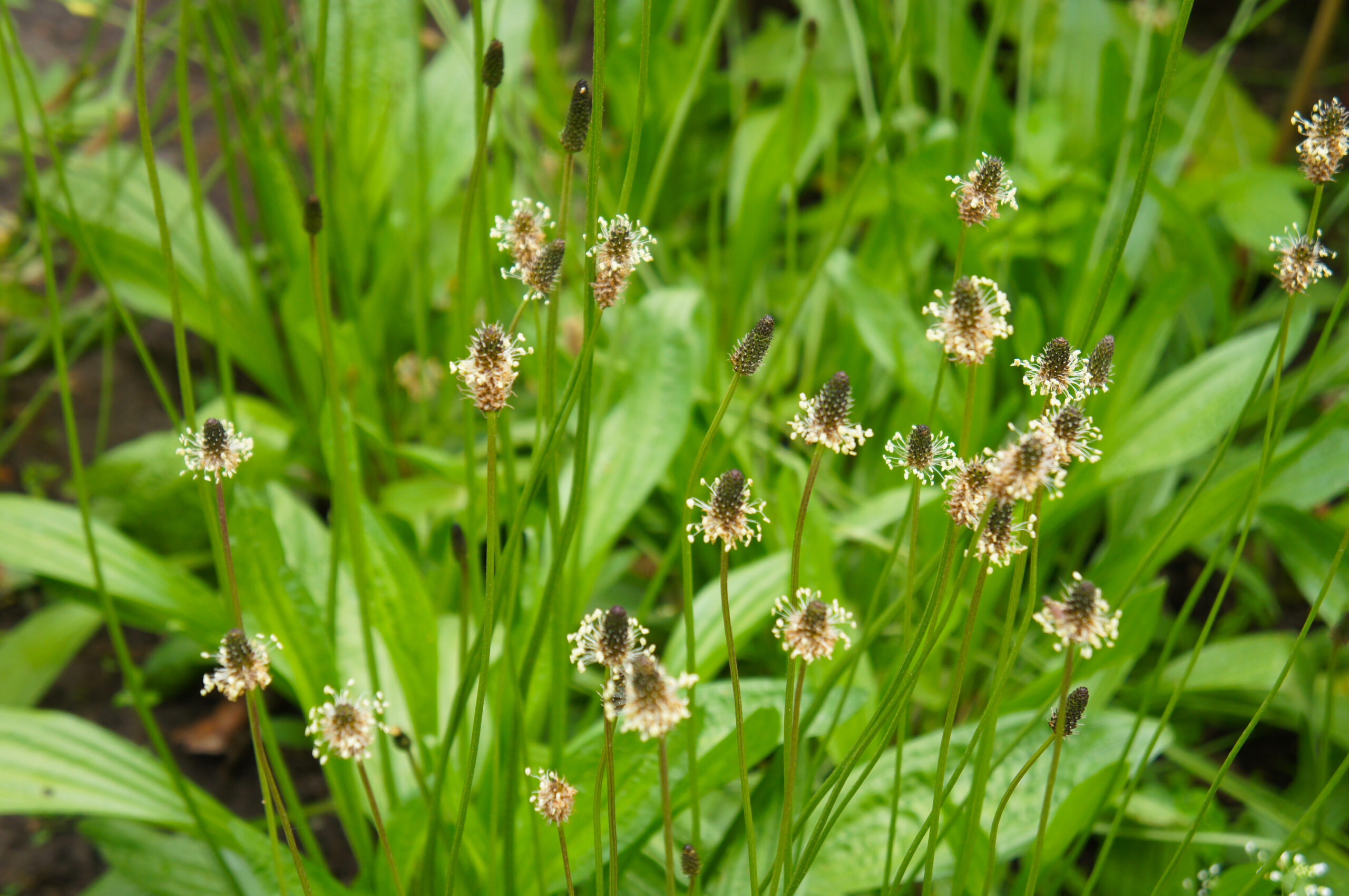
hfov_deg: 26.5
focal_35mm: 76
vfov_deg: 17.8
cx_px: 674
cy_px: 448
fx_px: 2863
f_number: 5
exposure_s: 1/250
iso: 320
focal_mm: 51
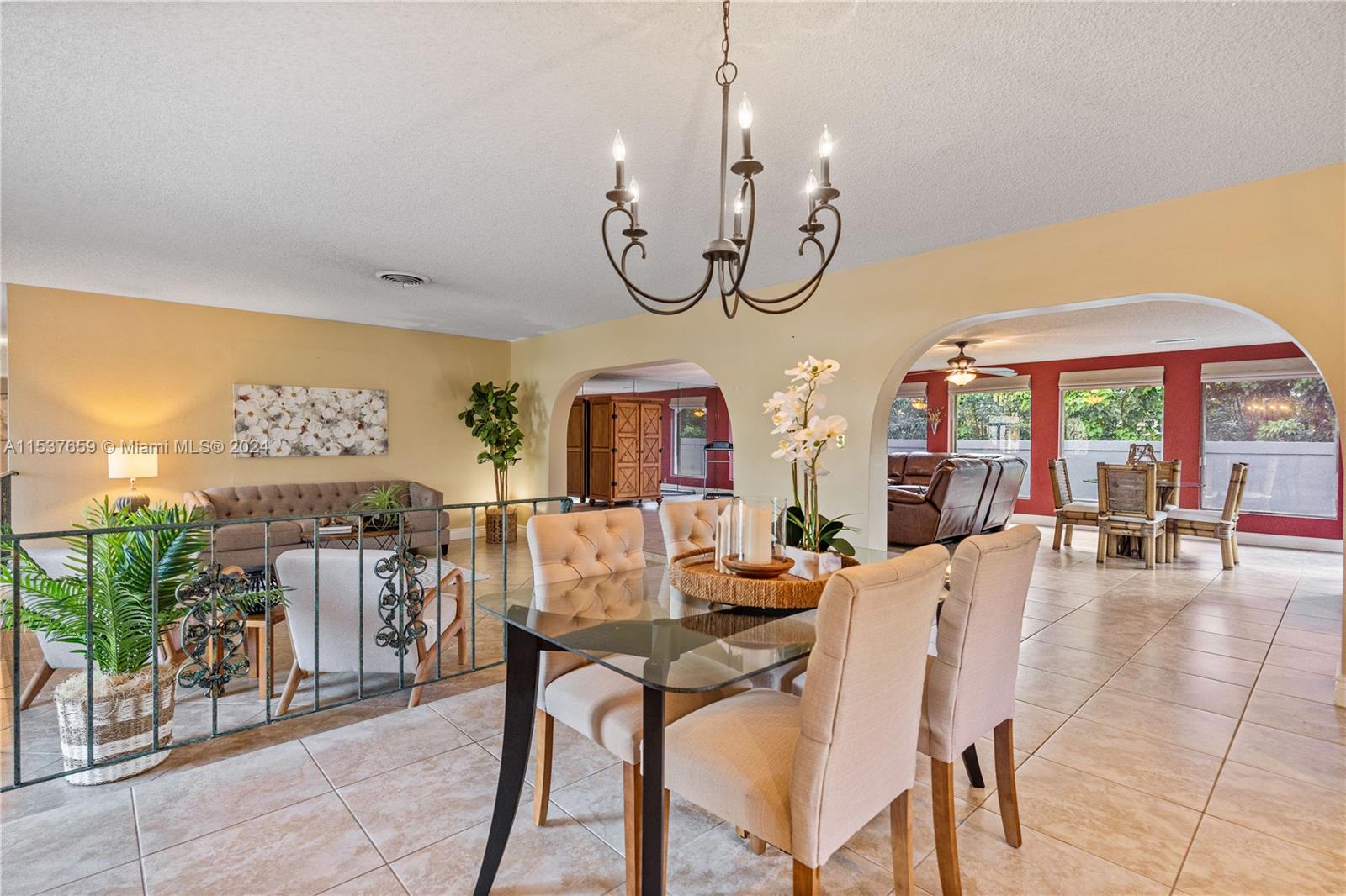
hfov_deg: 96.7
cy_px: 448
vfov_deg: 73.7
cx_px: 673
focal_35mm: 16
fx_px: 598
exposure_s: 1/13
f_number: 4
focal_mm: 16
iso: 640
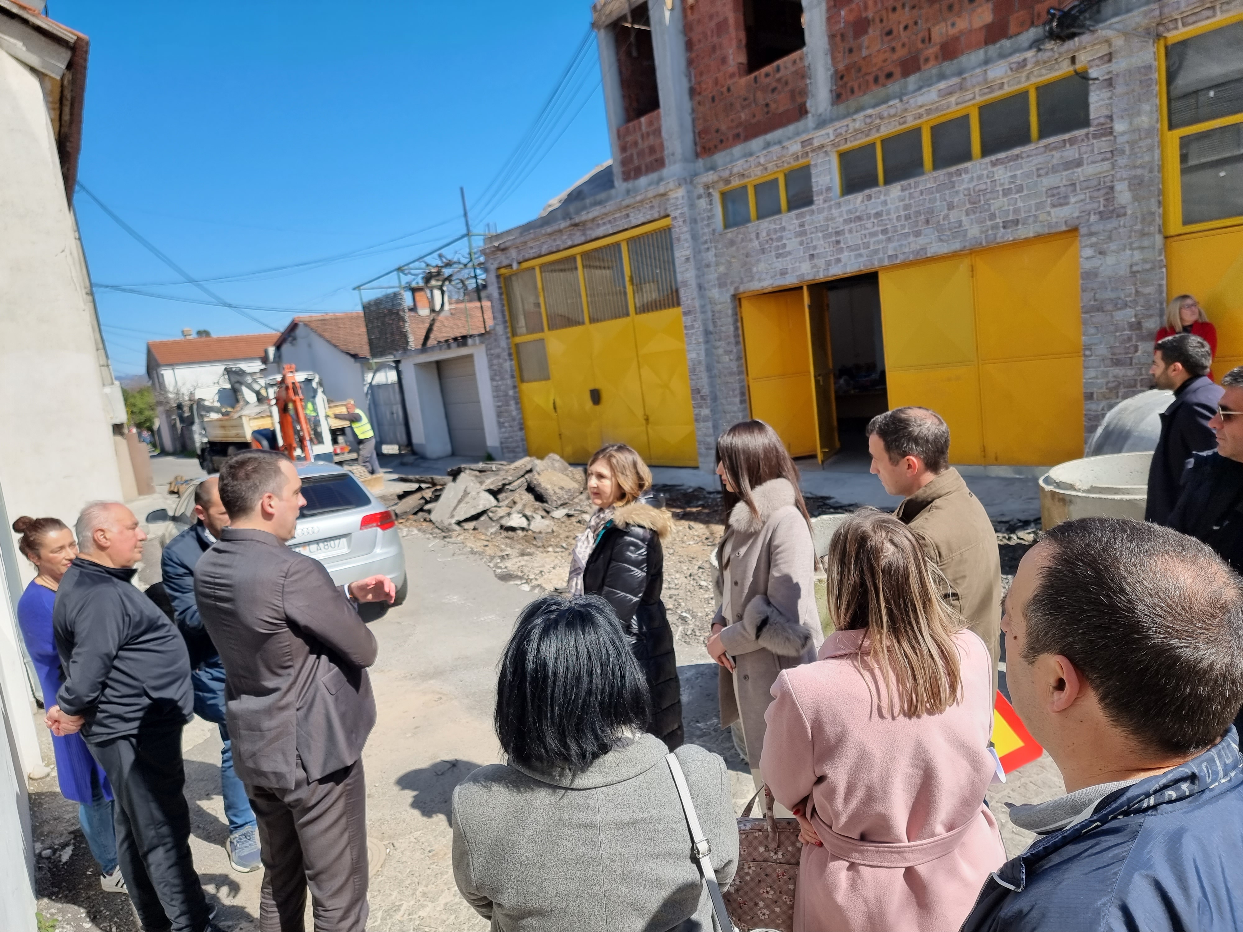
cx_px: 622
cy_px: 466
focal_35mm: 24
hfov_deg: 71.6
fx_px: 862
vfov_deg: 56.8
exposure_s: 1/544
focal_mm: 6.7
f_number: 1.8
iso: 50
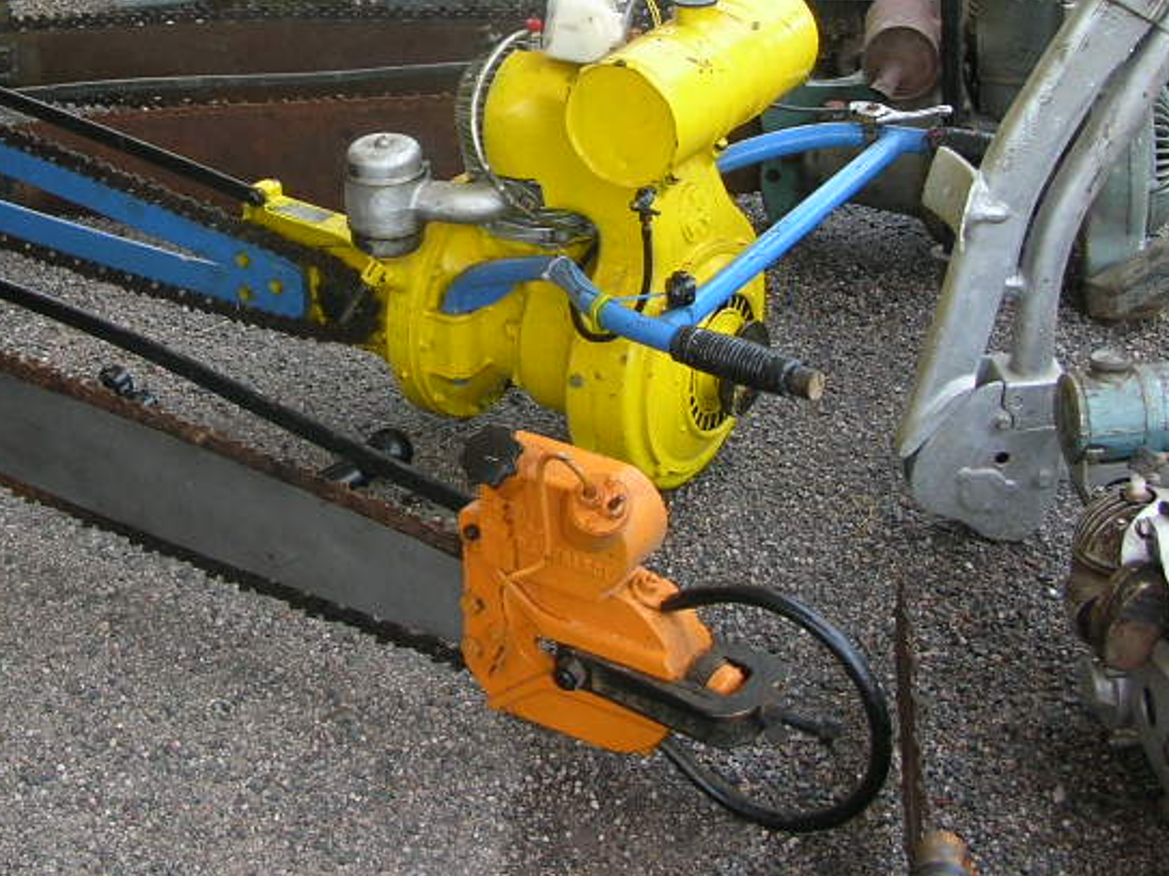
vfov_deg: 21.9
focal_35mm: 66
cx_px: 420
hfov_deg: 29.3
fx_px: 2228
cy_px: 155
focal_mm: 5.8
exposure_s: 1/74
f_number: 2.8
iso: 50
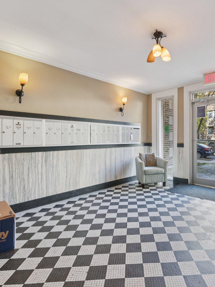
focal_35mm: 21
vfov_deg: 79.0
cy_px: 141
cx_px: 135
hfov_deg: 62.5
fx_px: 174
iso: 320
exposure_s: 1/25
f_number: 10
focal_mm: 14
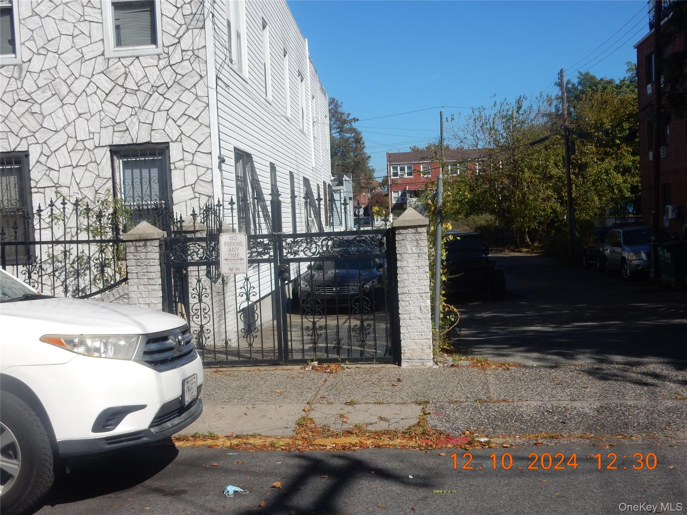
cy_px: 258
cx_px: 344
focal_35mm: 43
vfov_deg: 33.6
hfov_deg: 43.9
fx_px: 853
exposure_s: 1/1600
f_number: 4.2
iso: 125
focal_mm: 7.6
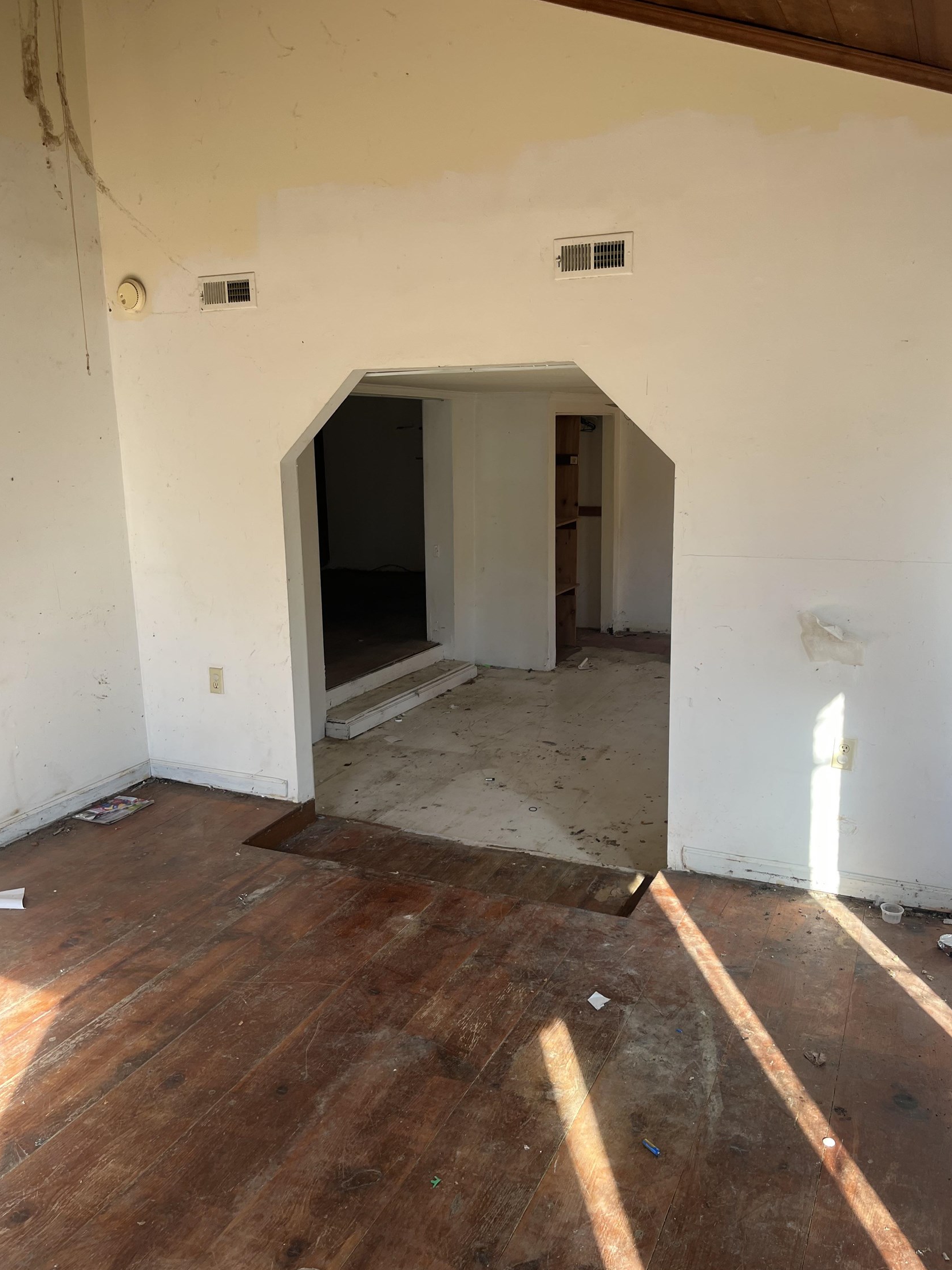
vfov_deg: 65.3
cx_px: 483
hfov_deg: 51.3
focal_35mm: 27
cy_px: 641
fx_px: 990
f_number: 1.6
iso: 40
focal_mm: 5.1
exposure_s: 1/157
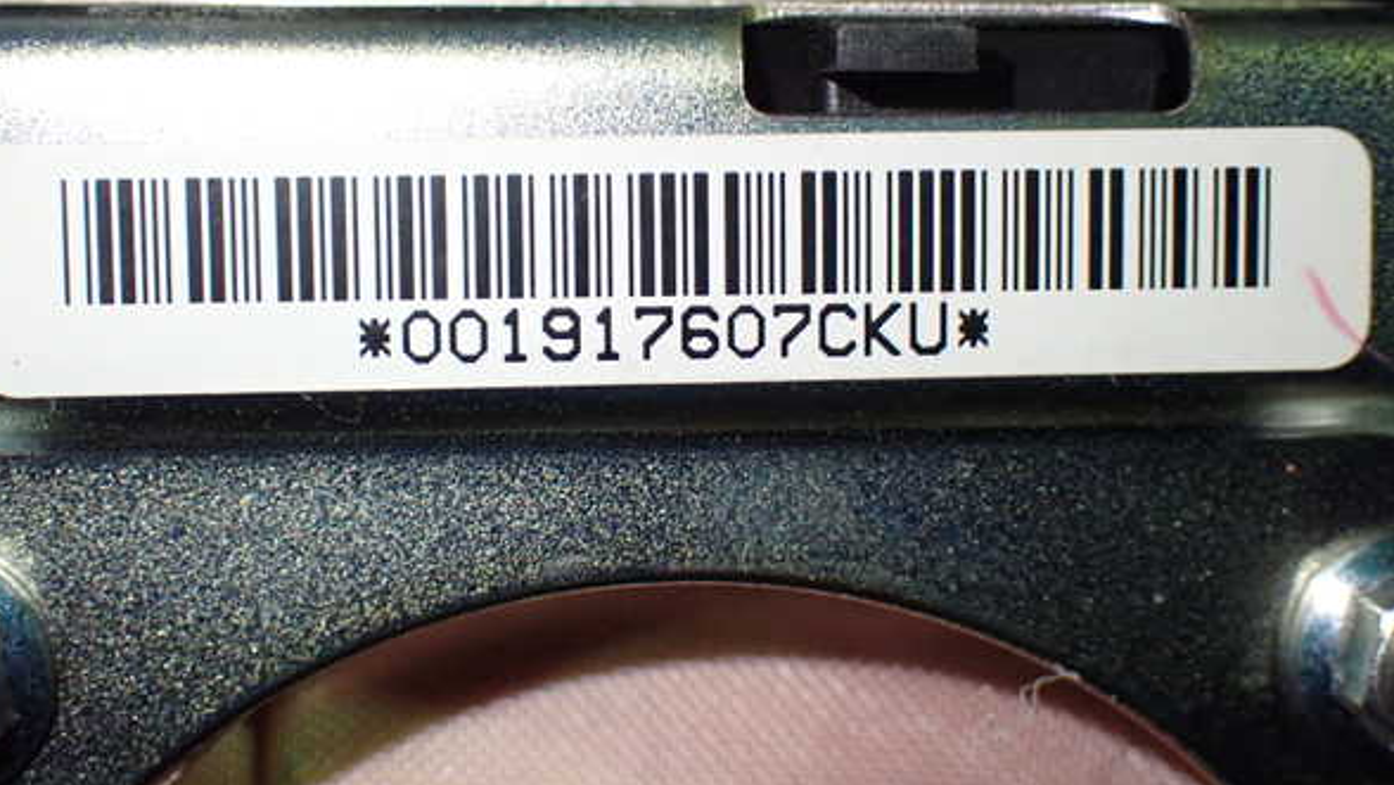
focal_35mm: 60
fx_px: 2218
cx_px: 685
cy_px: 375
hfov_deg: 34.9
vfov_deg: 20.1
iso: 800
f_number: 3.3
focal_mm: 9.65
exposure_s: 1/160
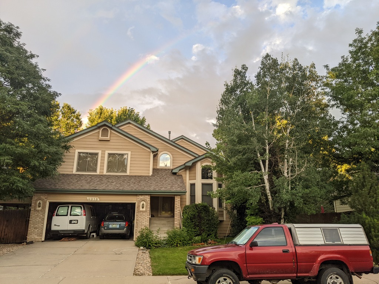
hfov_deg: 65.3
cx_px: 190
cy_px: 142
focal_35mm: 27
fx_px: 296
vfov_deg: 51.4
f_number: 1.8
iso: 52
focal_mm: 4.44
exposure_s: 1/361
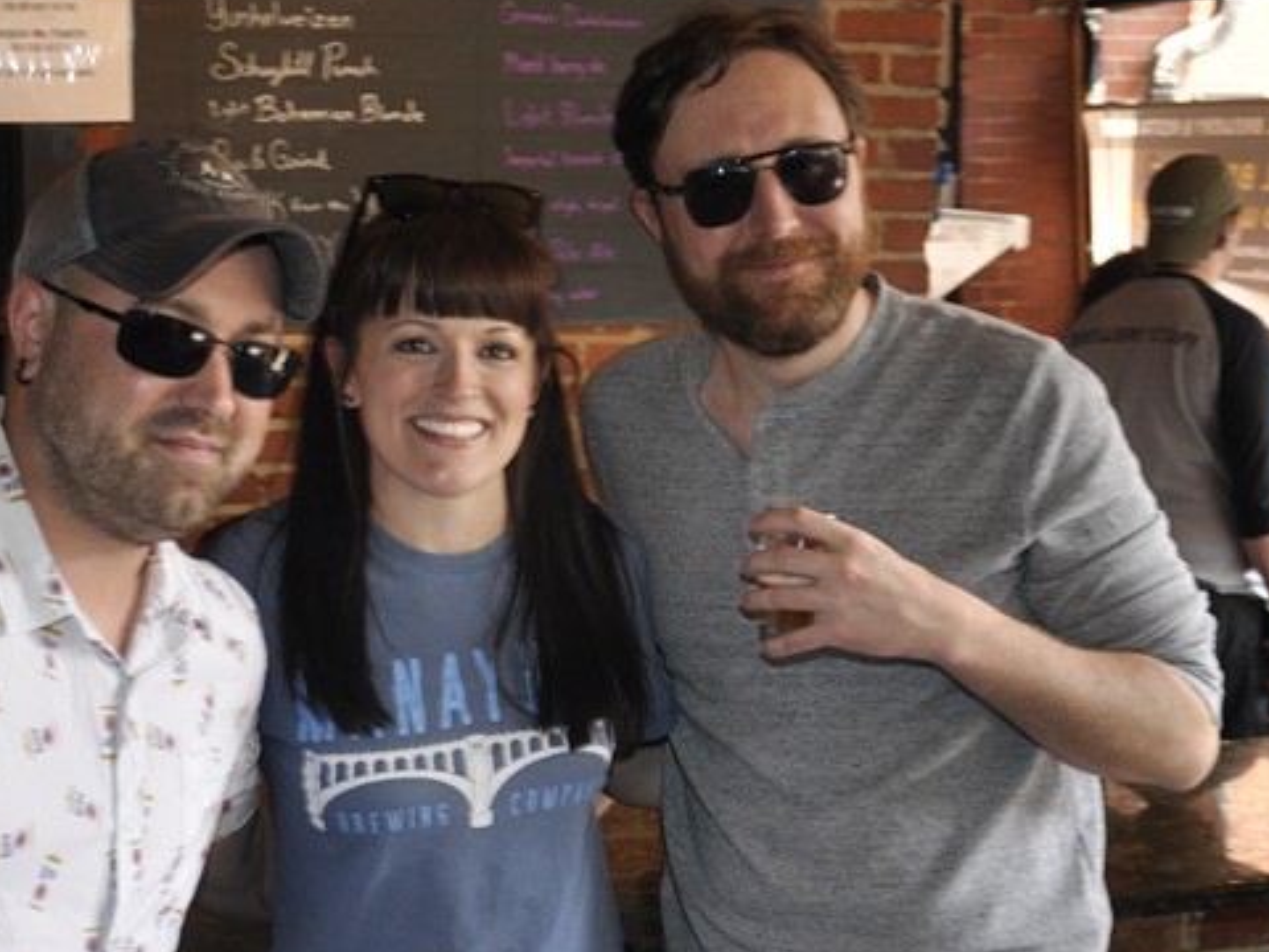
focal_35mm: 66
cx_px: 465
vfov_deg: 22.2
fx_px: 2420
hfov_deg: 29.3
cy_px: 584
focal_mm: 22
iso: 400
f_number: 5
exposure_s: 1/80
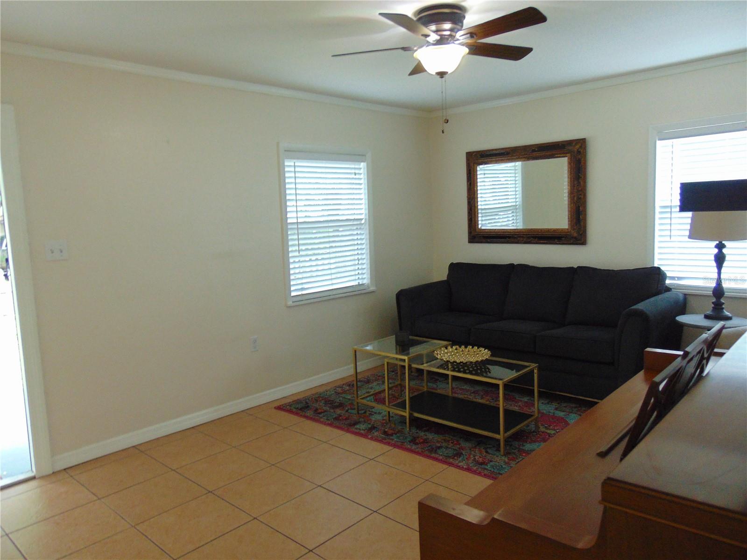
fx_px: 539
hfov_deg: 69.4
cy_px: 280
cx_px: 374
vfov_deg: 54.9
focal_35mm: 25
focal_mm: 4.5
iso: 250
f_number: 3
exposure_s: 1/30
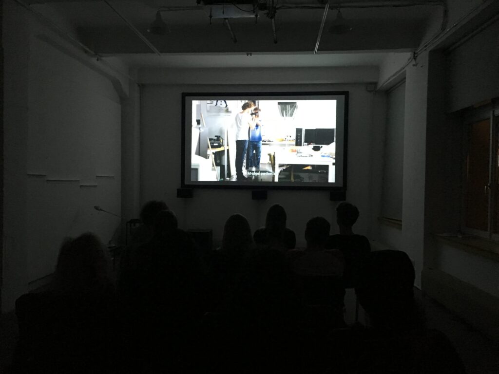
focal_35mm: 29
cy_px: 187
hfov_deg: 61.7
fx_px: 418
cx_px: 250
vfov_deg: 48.2
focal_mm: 4.15
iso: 500
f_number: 2.2
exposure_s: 1/17
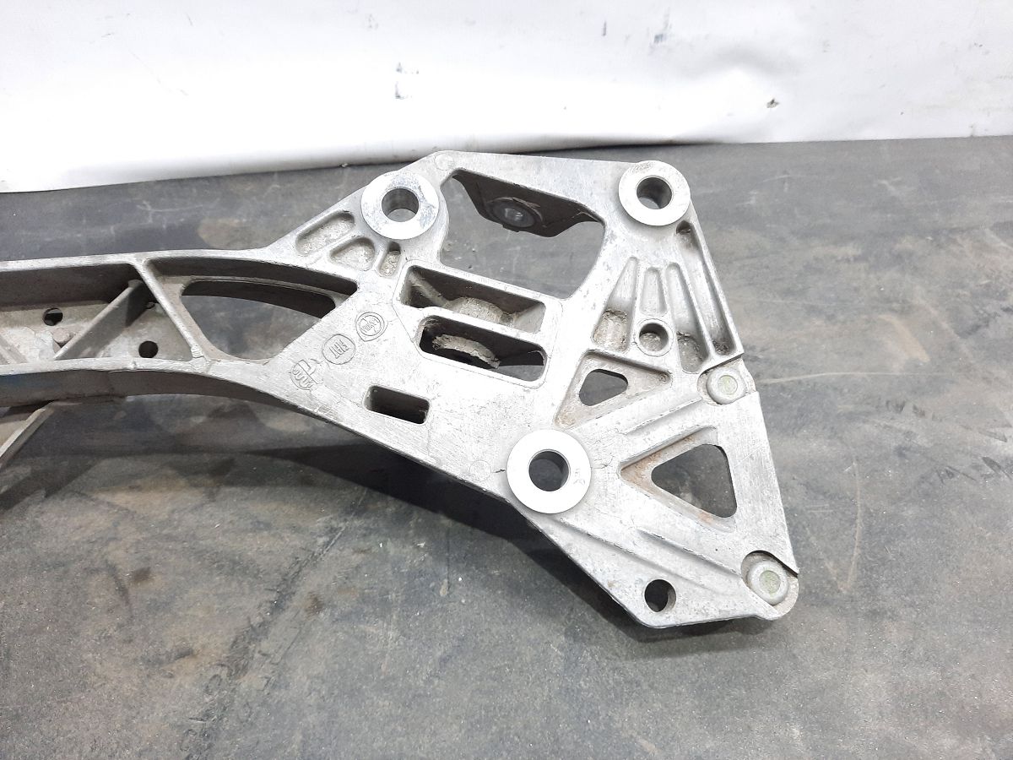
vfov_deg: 54.9
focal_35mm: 25
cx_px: 506
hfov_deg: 69.4
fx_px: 732
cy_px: 380
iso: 320
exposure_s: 1/50
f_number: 2
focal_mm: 4.6
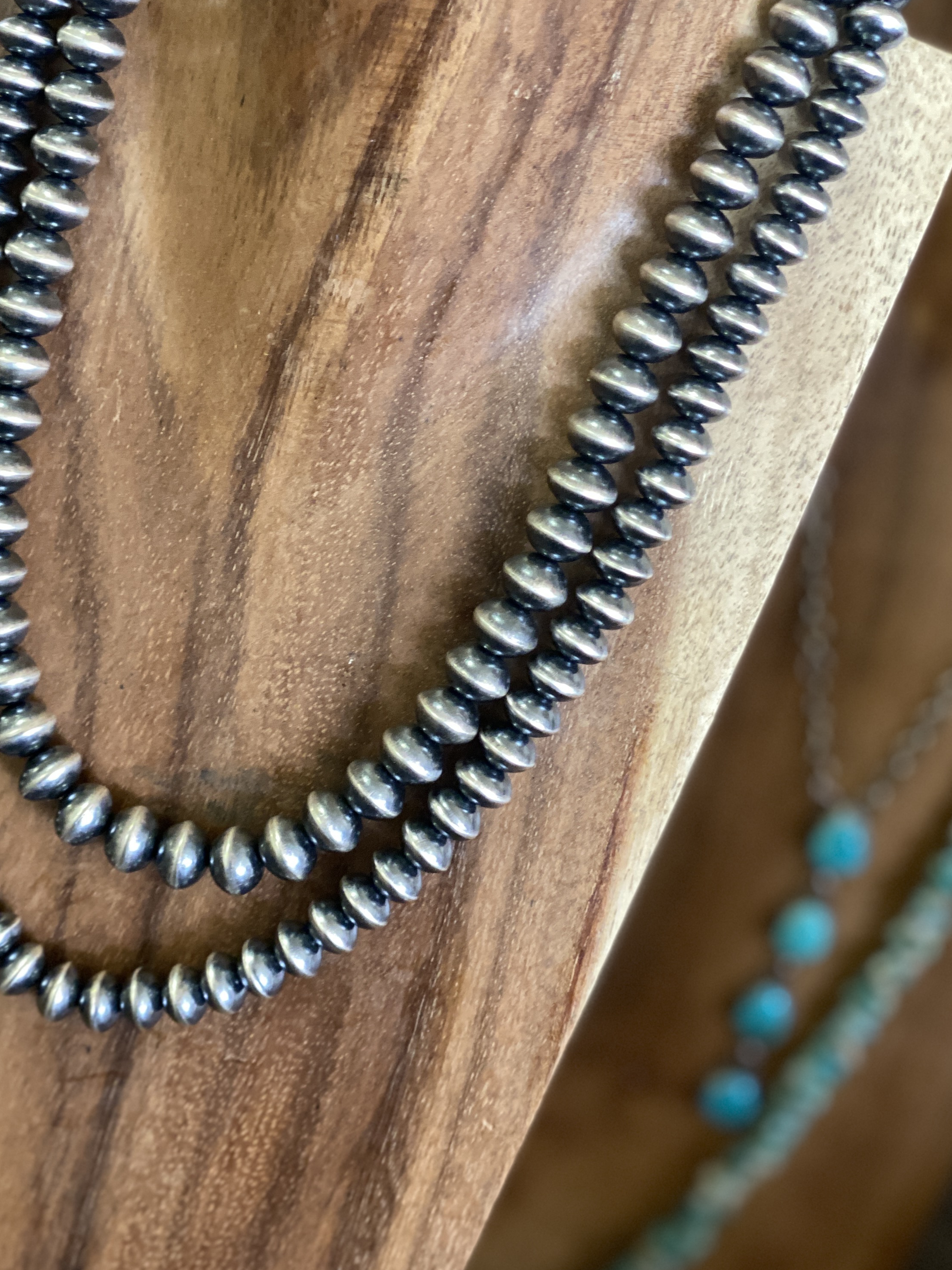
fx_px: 2603
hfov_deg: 20.7
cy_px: 457
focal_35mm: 71
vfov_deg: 27.3
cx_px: 399
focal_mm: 6
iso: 250
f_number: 2
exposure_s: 1/40
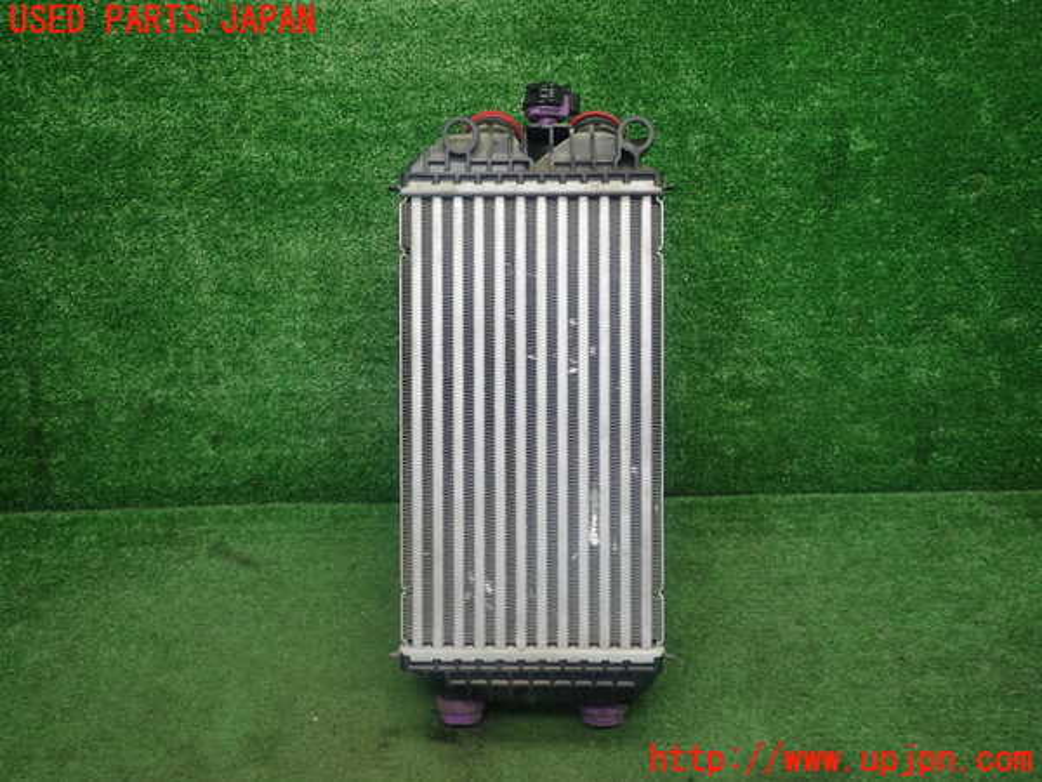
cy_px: 391
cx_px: 521
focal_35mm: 30
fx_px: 903
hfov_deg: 60.0
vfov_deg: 46.8
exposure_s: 1/60
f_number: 2.3
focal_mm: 5.4
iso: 200
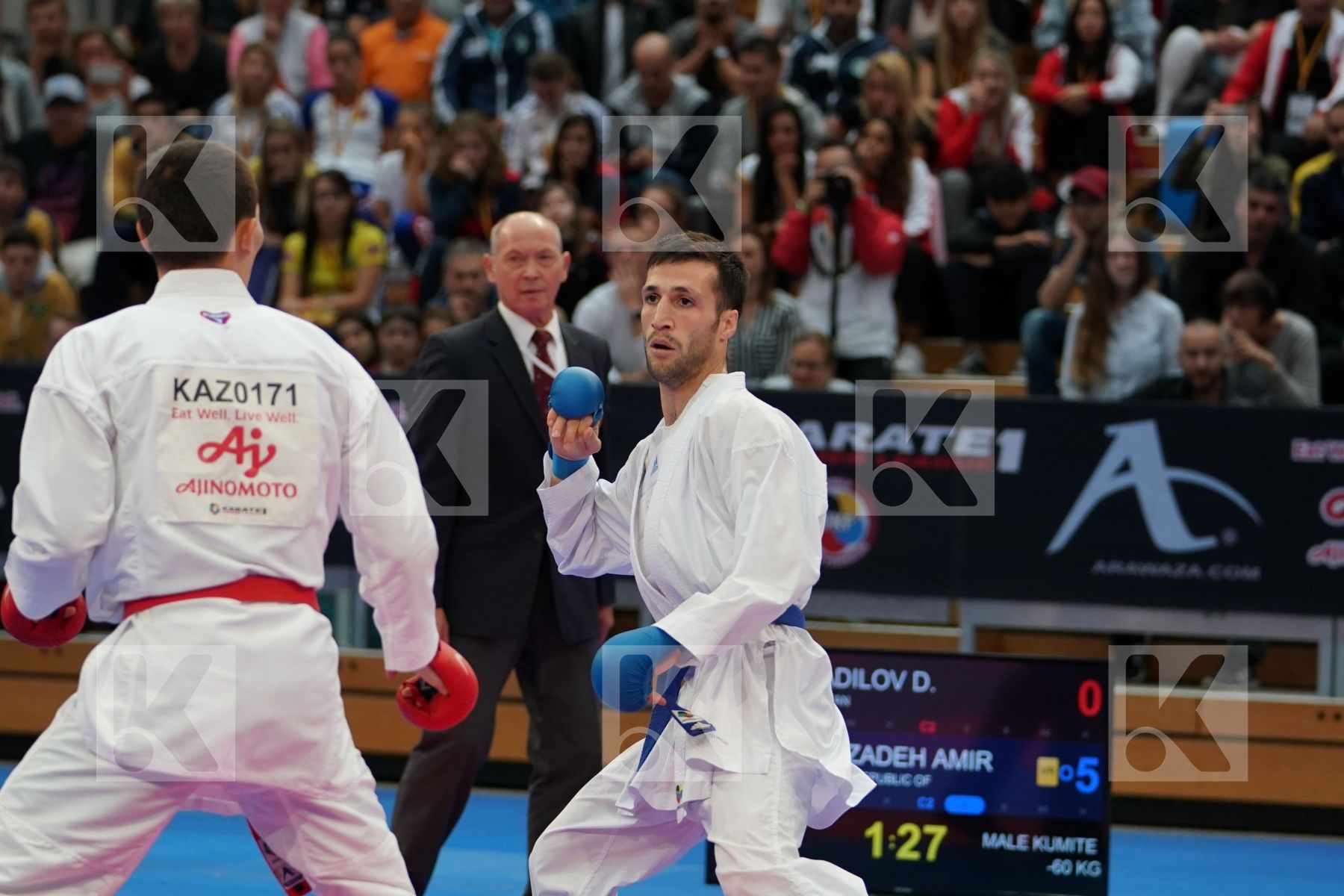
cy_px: 448
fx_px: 5600
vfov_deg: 9.1
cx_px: 672
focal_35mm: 150
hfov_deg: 13.7
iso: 1600
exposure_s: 1/1000
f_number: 2.8
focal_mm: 100
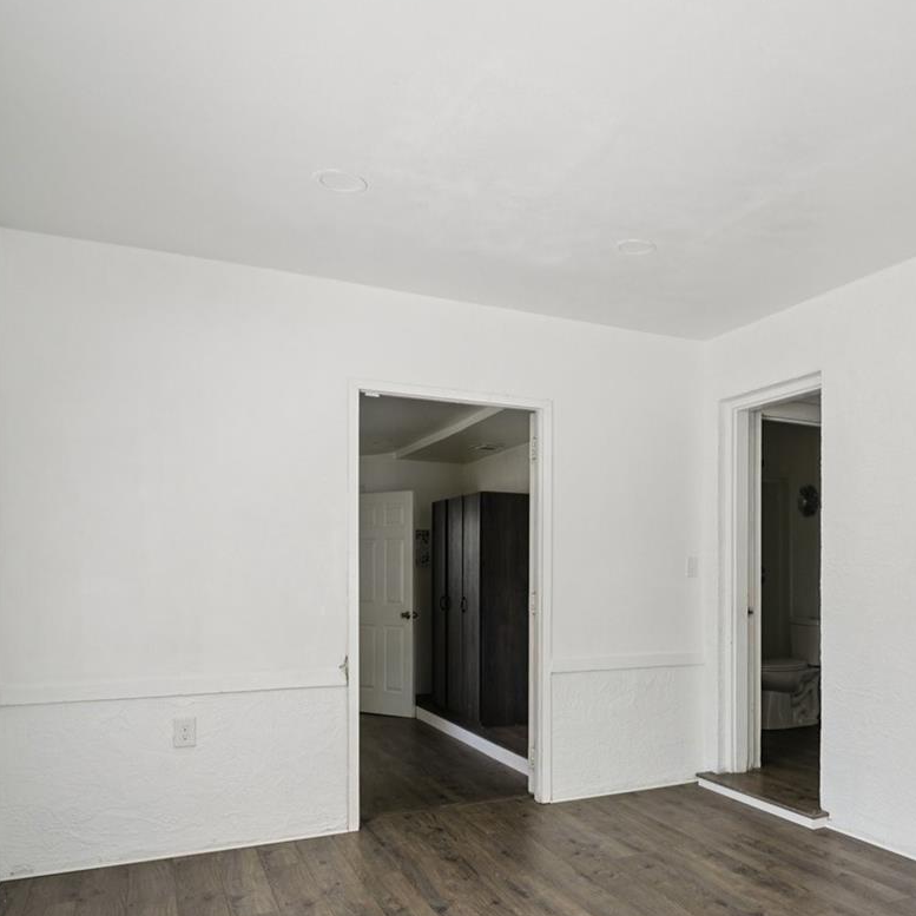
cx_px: 647
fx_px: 838
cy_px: 574
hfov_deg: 55.4
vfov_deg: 56.6
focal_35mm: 28
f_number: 8
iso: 400
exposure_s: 1/60
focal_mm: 16
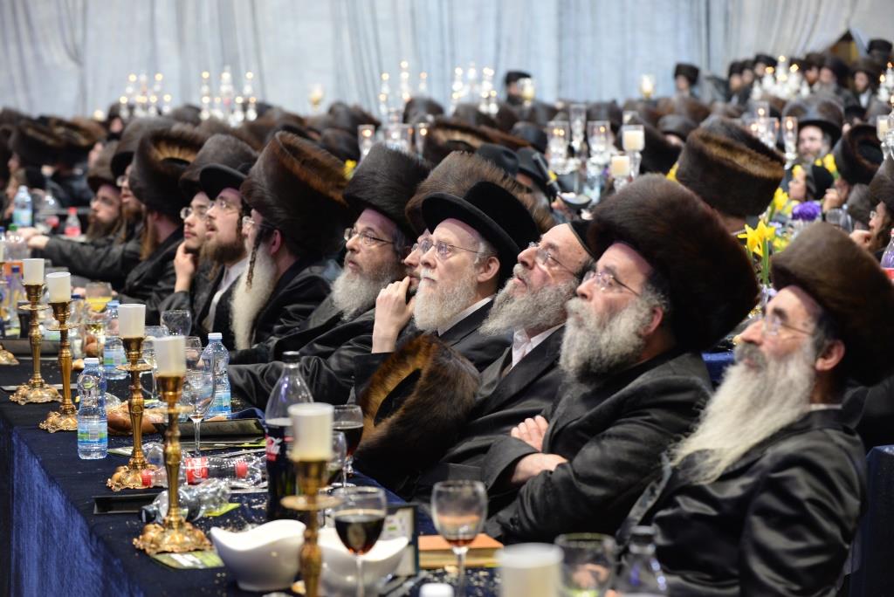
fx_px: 2435
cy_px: 298
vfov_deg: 14.0
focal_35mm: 98
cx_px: 447
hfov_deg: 20.8
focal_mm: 98
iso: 2000
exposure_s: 1/80
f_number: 4.5
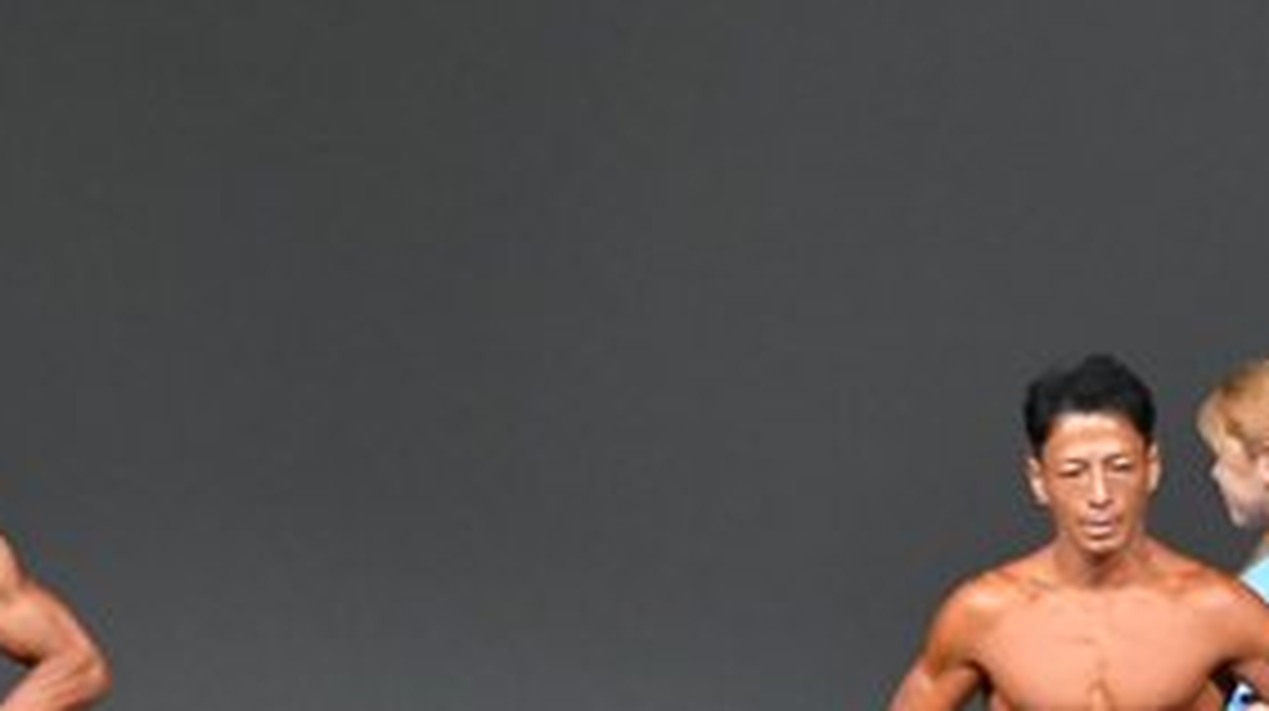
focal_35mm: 582
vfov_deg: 2.1
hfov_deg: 3.7
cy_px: 756
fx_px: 19565
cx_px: 848
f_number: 5.6
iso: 5000
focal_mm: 135
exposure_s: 1/400
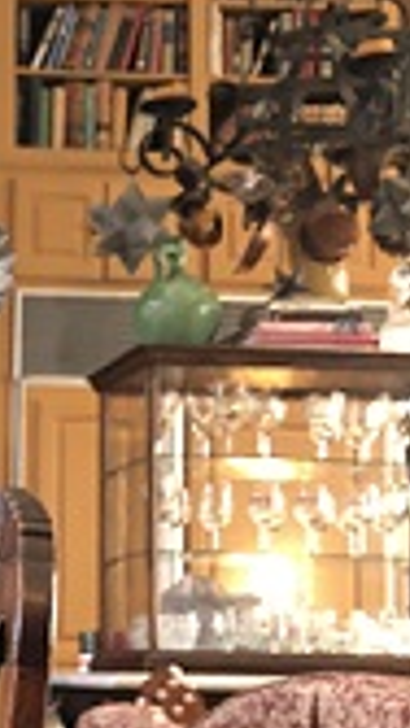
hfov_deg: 13.2
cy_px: 543
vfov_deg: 25.3
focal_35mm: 83
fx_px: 1603
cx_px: -325
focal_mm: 3.99
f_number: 1.8
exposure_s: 1/15
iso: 100
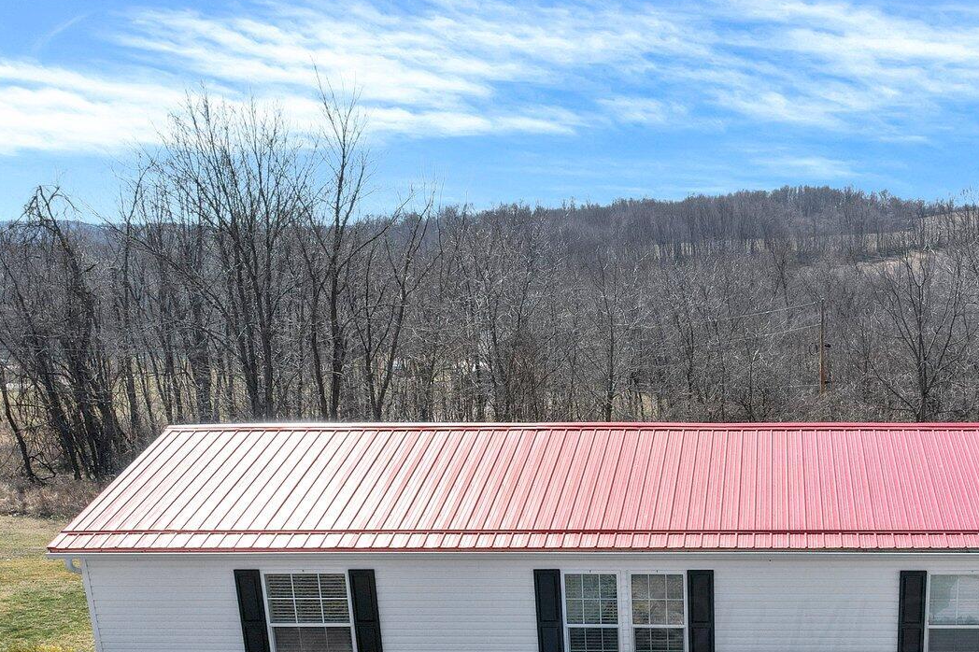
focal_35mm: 43
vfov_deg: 29.5
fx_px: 1169
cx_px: 745
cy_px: 624
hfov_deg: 43.8
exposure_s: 1/2500
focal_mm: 8.38
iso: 140
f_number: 2.8
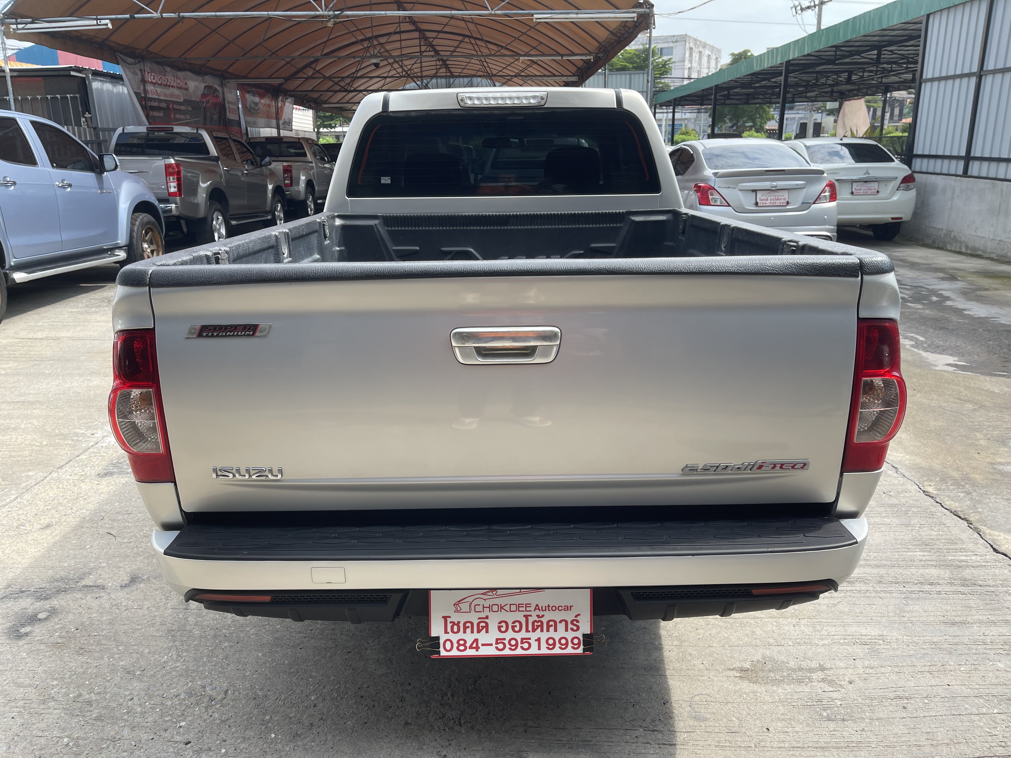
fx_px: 730
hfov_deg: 69.4
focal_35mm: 25
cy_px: 379
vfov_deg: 54.9
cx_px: 506
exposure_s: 1/1370
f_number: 1.6
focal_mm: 5.1
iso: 32
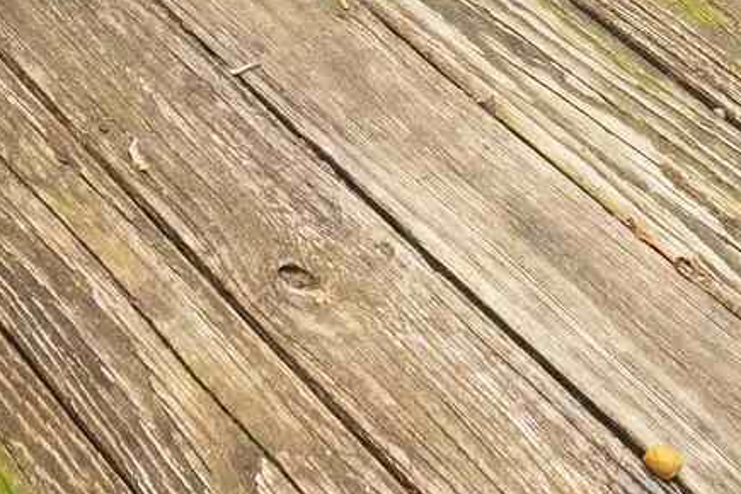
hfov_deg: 17.9
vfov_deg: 9.4
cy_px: -1027
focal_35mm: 113
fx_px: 2326
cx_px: 101
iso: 1600
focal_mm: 16
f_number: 5
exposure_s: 1/400
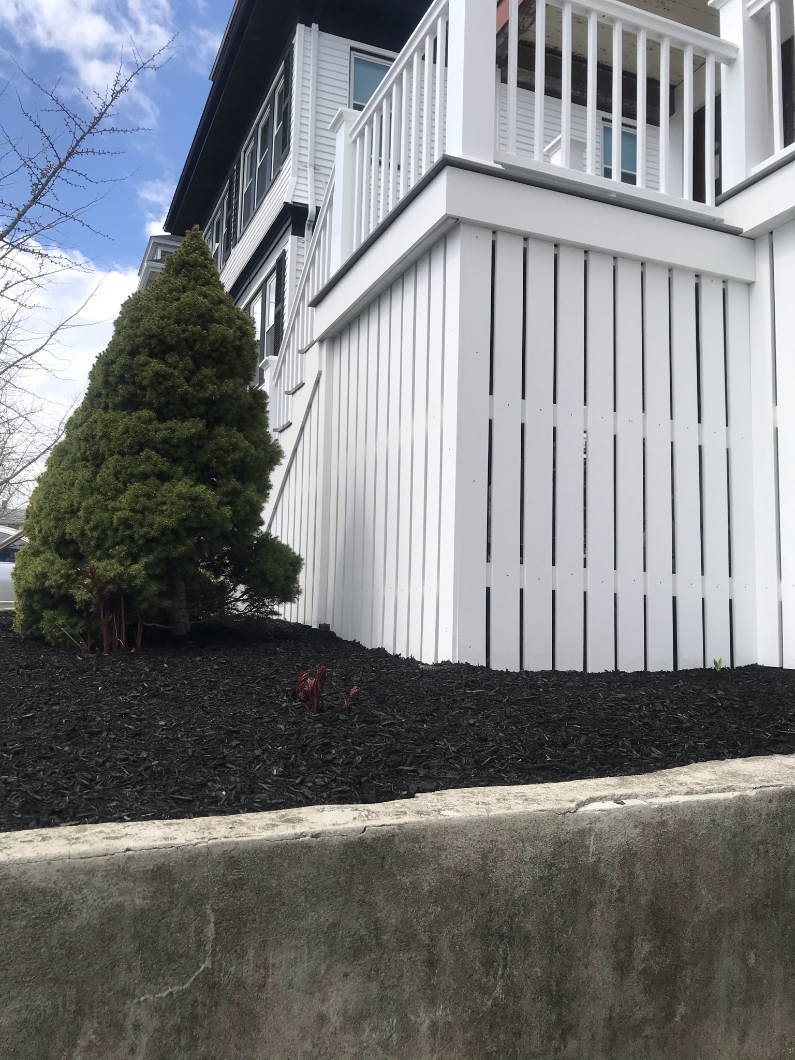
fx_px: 857
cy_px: 530
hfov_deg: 49.7
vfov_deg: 63.4
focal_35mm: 28
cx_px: 398
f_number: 1.8
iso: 20
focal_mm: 3.99
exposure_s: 1/1880
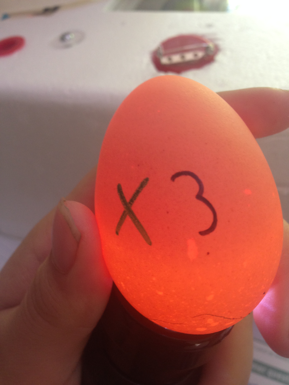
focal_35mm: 33
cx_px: 144
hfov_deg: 42.9
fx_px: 367
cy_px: 192
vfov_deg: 55.4
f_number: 2.4
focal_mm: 4.12
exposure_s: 1/20
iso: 100
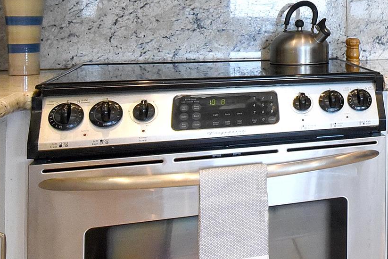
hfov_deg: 28.6
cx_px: 514
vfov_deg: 23.5
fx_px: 604
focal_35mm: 56
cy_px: 22
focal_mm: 15
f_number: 4
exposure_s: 1/60
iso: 500
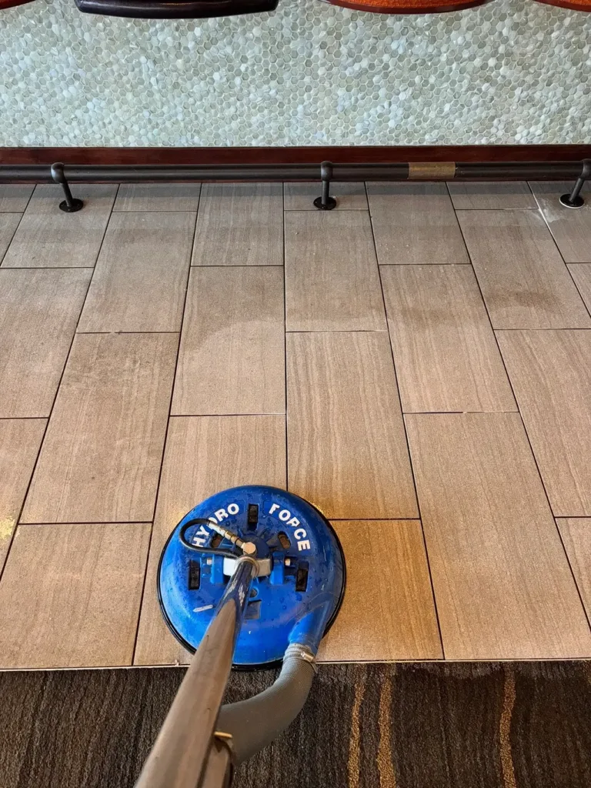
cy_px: 394
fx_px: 592
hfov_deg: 53.1
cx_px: 296
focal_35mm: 26
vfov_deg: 67.3
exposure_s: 1/60
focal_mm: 5.96
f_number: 1.6
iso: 250
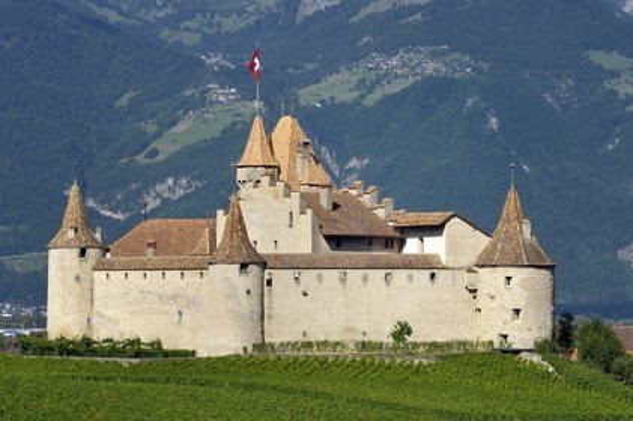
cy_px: 210
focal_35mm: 155
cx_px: 316
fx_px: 2723
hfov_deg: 13.3
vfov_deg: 8.8
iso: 200
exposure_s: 1/250
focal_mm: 155
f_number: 18
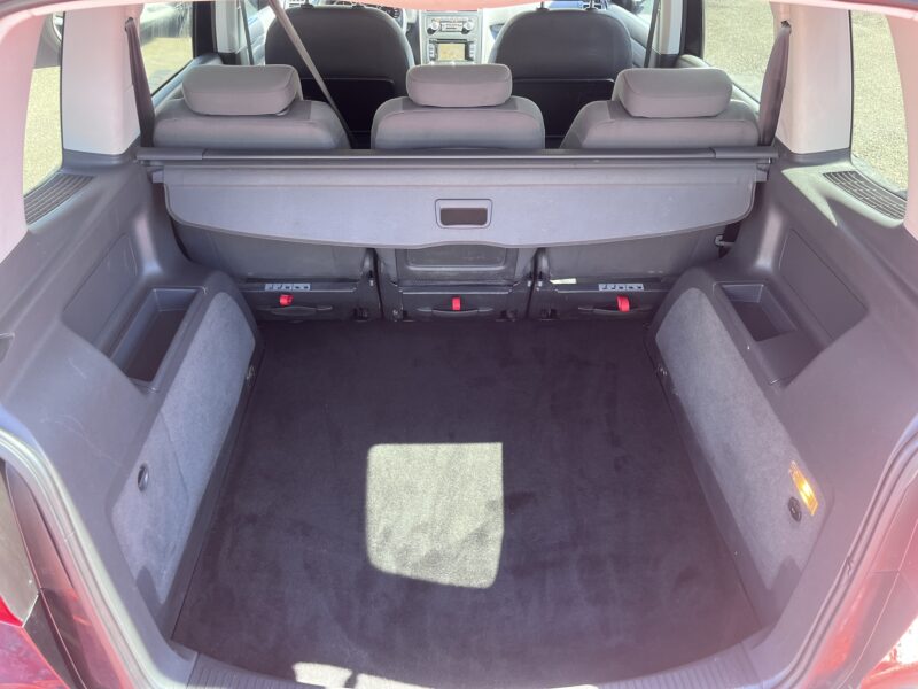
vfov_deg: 53.1
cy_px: 344
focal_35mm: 26
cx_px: 459
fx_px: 690
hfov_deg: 67.3
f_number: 1.6
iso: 100
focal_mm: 5.1
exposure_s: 1/122
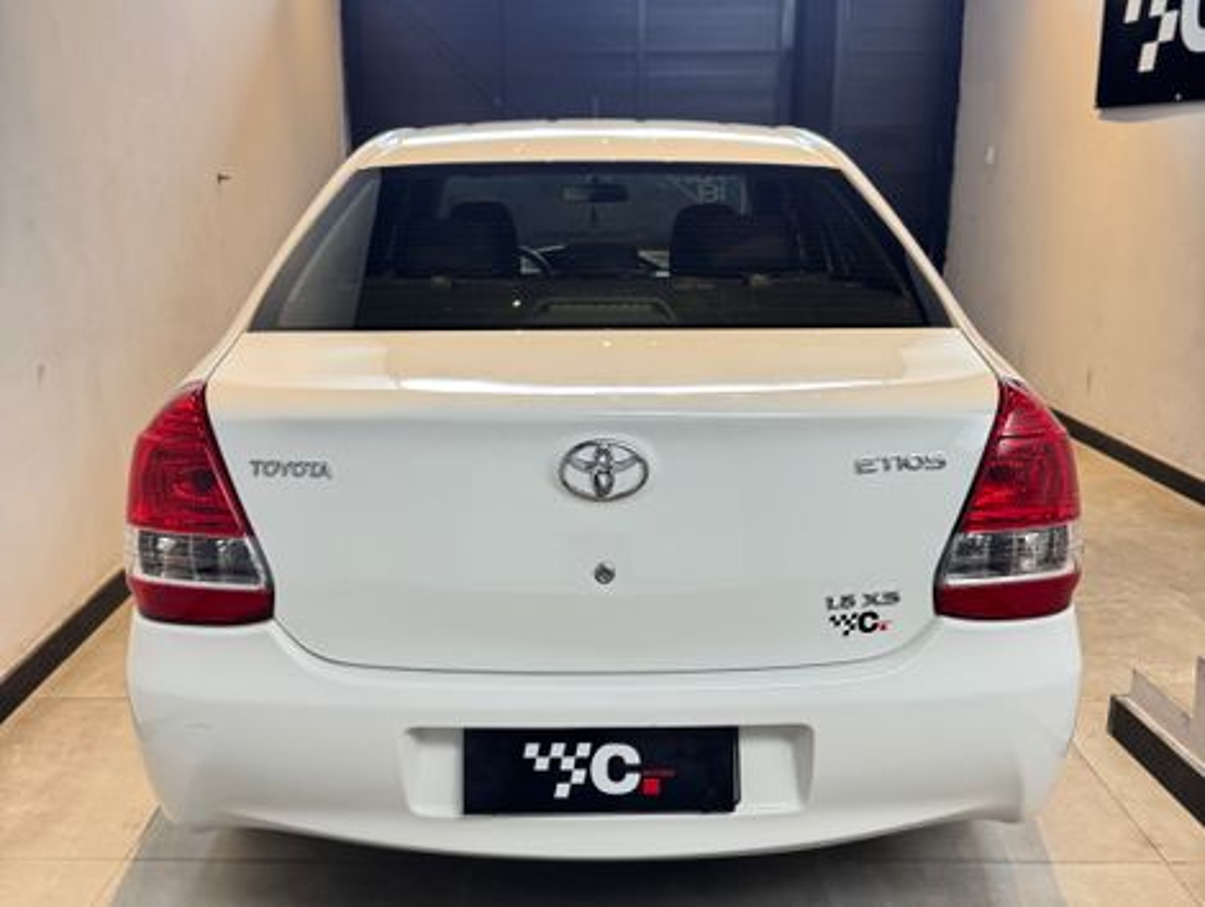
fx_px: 837
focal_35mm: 24
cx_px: 602
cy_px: 454
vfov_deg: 56.9
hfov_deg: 71.5
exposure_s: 1/120
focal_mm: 6.76
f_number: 1.78
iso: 200
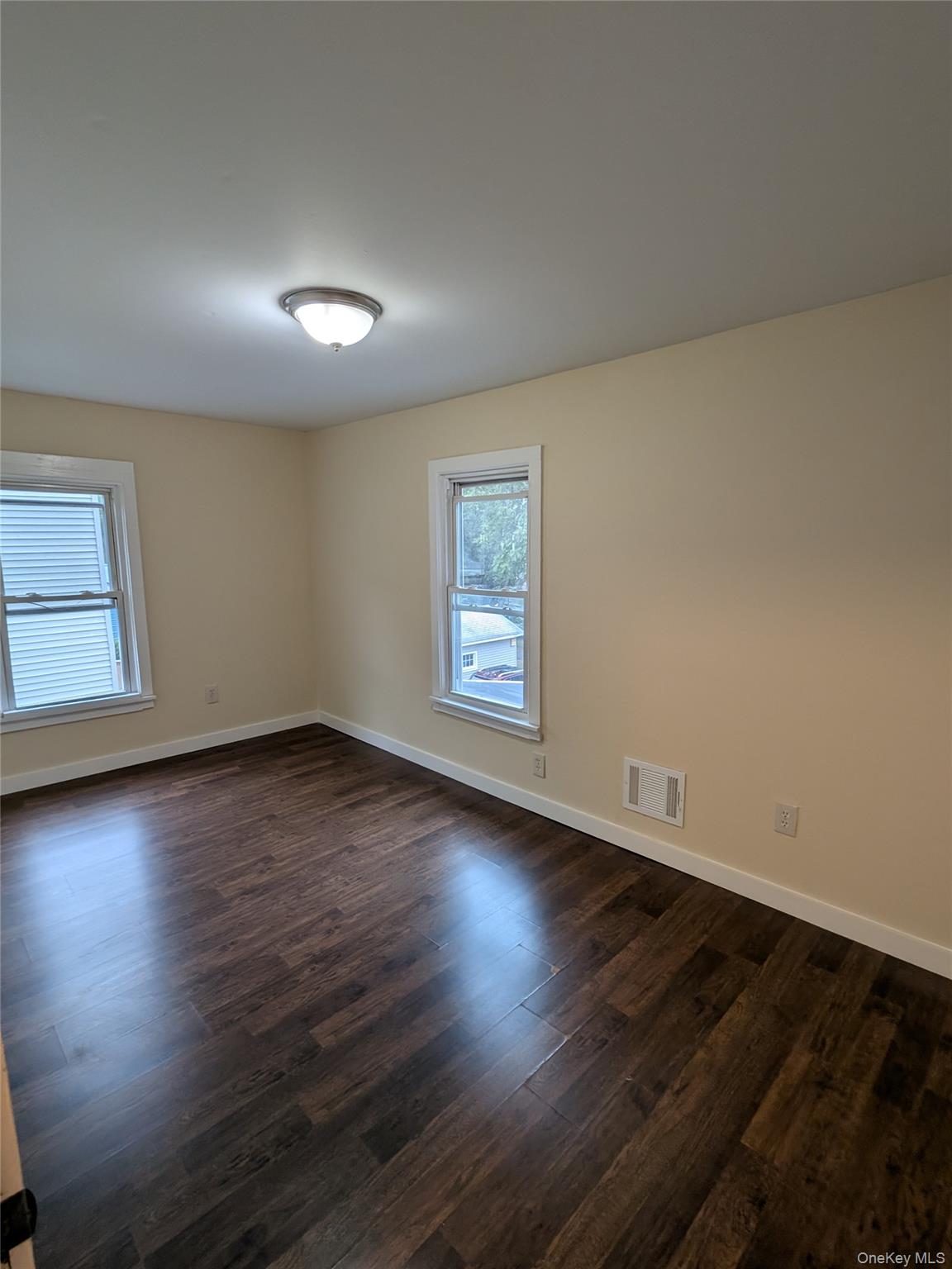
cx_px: 476
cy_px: 634
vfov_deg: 94.5
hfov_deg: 78.1
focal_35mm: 16
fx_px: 587
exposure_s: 1/30
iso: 54
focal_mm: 2.22
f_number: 2.2
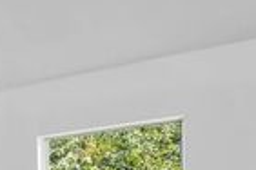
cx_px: -302
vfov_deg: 16.5
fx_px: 533
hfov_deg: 16.8
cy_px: 256
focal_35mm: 75
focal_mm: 10
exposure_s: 1/15
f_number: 7.1
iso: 100
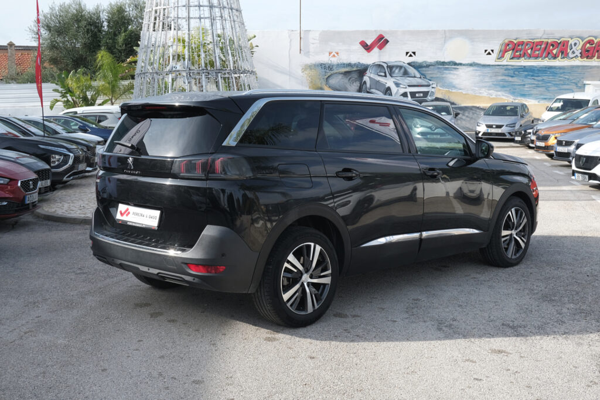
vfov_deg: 31.2
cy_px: 200
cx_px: 300
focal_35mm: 43
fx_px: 717
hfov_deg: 45.4
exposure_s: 1/125
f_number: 9
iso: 160
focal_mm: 28.8
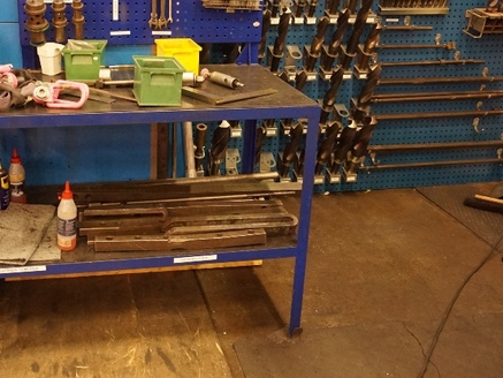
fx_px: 552
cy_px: 122
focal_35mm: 38
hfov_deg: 47.9
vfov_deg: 37.3
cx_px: 155
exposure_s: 1/50
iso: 3200
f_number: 3.5
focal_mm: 16
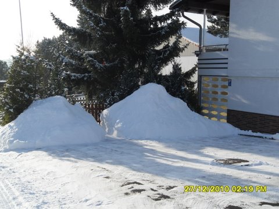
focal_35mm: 43
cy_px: 104
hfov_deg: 43.9
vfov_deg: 33.6
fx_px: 347
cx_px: 140
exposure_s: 1/180
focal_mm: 7.9
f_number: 8.7
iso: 80
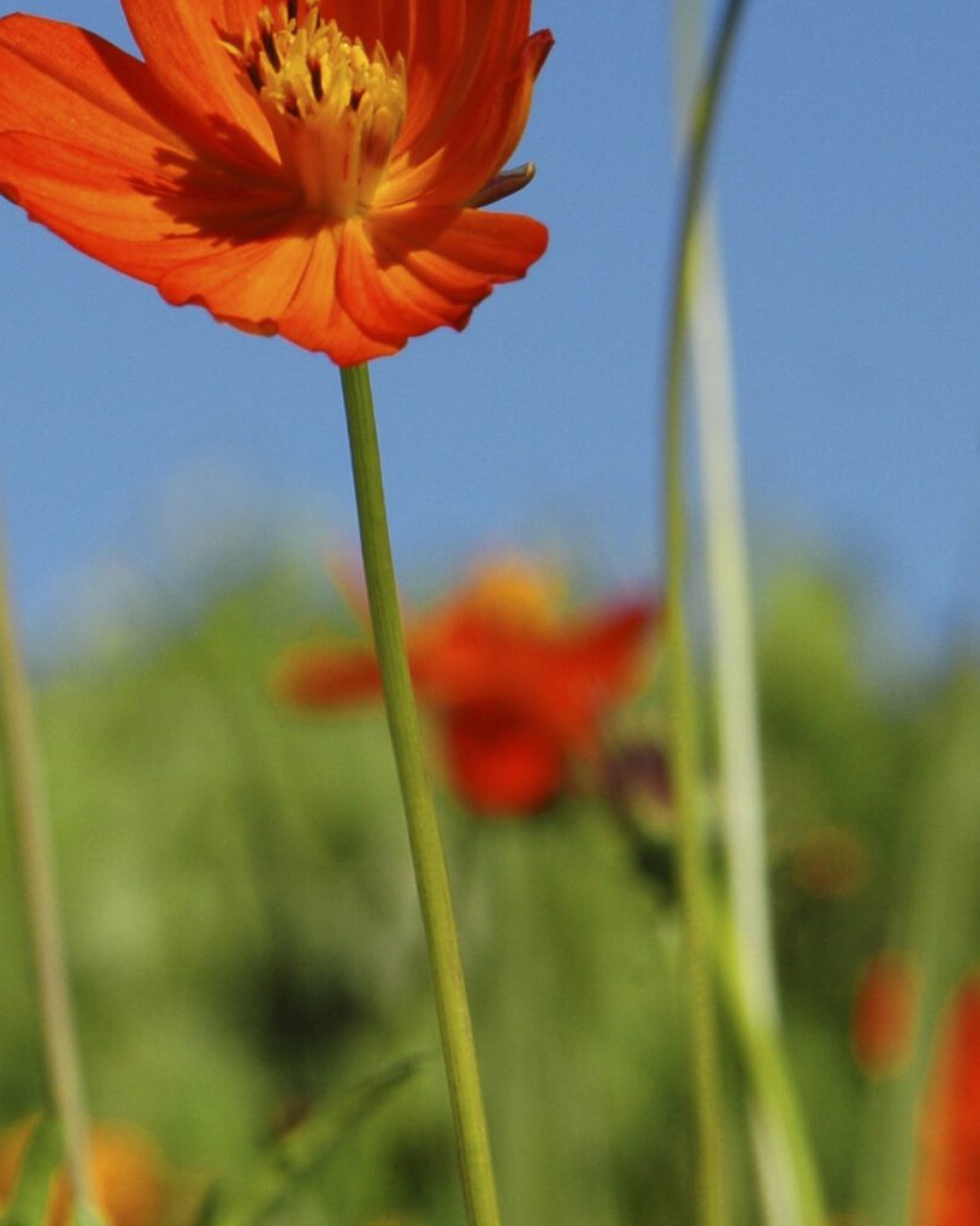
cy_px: 349
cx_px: 31
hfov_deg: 5.6
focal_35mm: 276
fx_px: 10009
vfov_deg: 7.0
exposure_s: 1/400
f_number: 10
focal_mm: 78
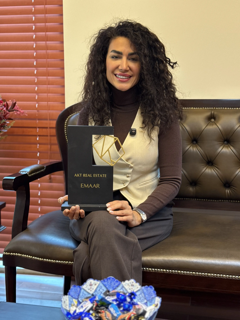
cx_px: 120
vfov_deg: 39.7
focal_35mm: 48
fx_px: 444
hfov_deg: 30.3
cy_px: 160
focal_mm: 6.76
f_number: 1.78
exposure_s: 1/50
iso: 200
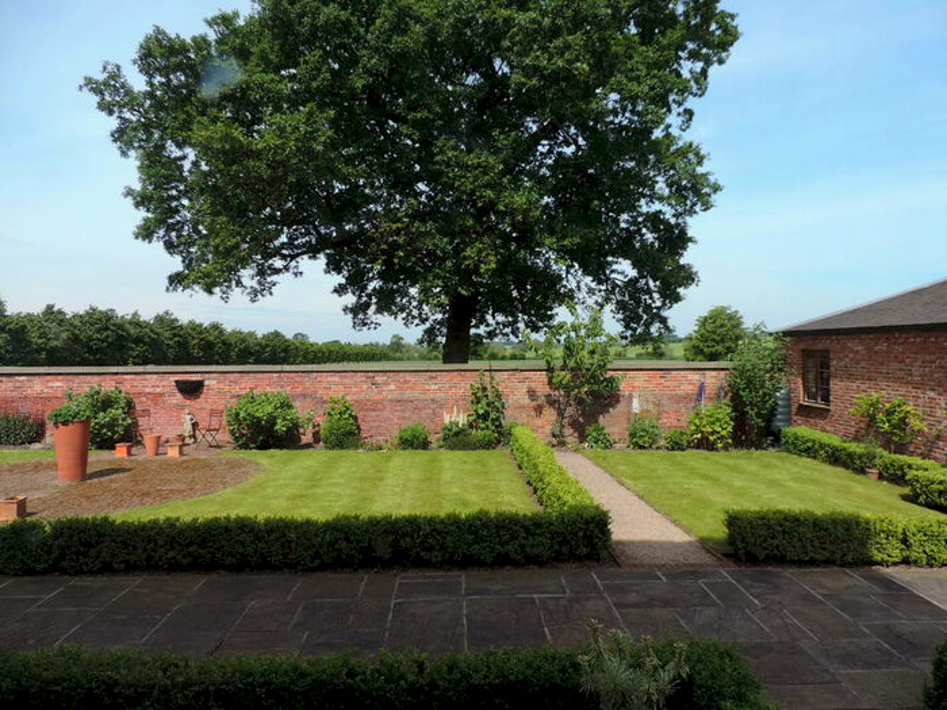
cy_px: 355
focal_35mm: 24
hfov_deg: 71.6
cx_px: 474
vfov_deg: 56.8
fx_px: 657
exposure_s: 1/800
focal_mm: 4.3
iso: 80
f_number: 3
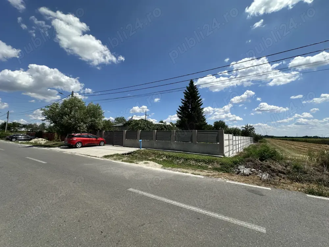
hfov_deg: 102.1
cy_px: 124
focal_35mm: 14
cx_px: 164
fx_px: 133
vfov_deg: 85.7
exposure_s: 1/2747
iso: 50
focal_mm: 2.22
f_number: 2.2
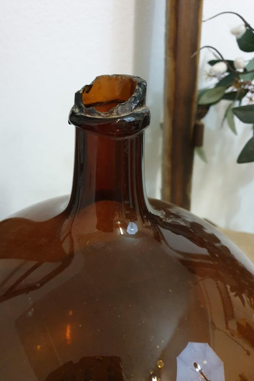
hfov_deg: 46.3
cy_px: 195
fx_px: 296
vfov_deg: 65.5
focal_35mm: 28
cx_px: 113
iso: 500
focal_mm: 4.3
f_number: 1.5
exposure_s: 1/50
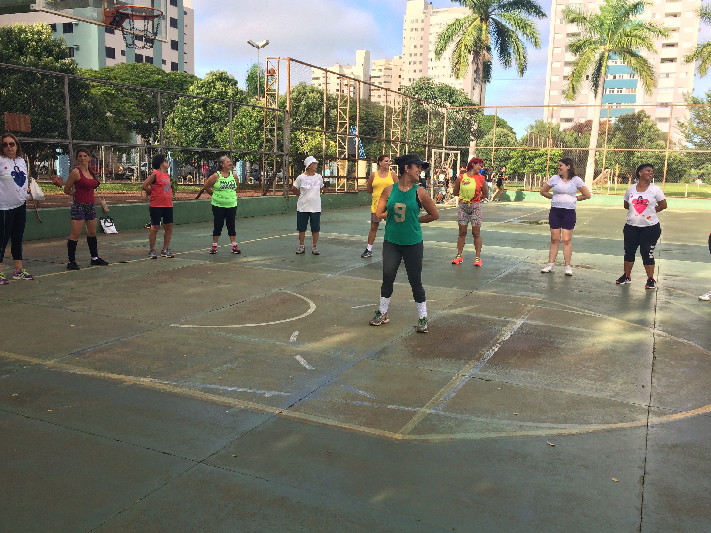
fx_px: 637
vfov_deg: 45.4
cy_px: 252
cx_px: 360
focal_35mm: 31
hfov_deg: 58.3
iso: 32
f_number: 2.2
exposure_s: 1/892
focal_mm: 4.15
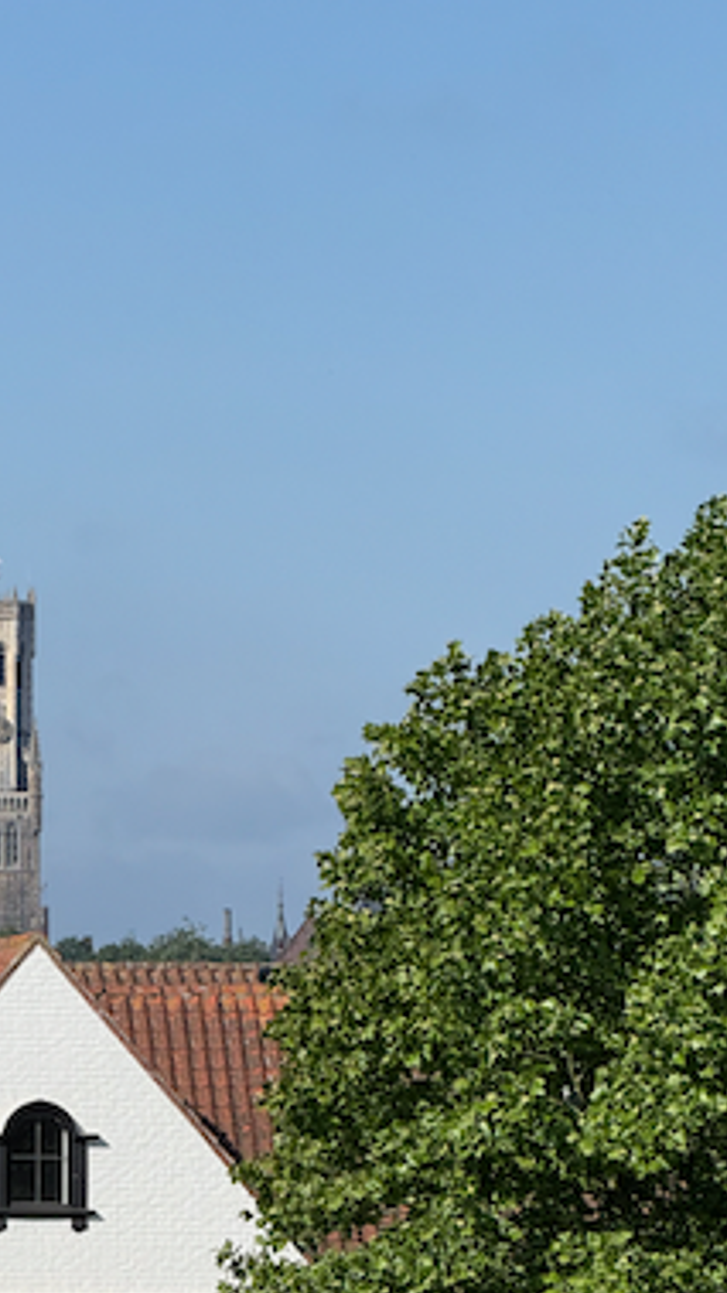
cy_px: 751
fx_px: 7579
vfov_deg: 9.8
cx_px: 24
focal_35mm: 221
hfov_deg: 5.5
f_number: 2.8
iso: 50
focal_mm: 15.66
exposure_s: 1/1730
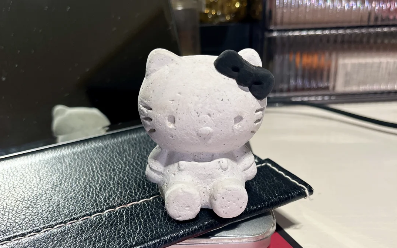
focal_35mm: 37
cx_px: 199
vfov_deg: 33.9
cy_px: 178
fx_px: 400
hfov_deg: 52.8
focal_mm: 5.1
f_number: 1.6
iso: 80
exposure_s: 1/100
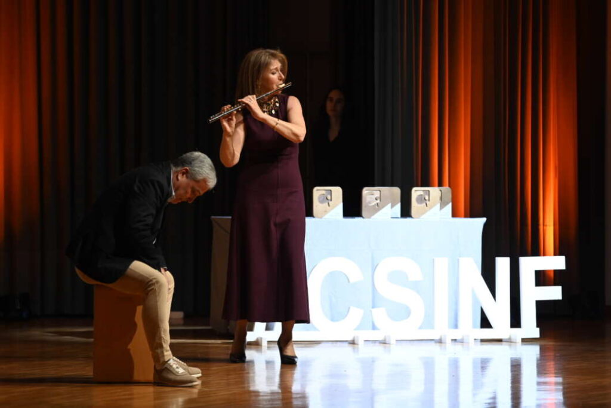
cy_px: 204
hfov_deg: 12.1
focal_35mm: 170
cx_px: 306
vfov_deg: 8.1
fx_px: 2885
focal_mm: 170
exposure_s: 1/400
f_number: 4
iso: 3200
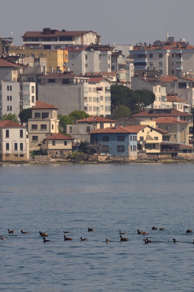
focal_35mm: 450
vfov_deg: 4.6
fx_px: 3652
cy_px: 146
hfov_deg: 3.0
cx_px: 97
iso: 1000
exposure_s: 1/1250
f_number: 14
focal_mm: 300
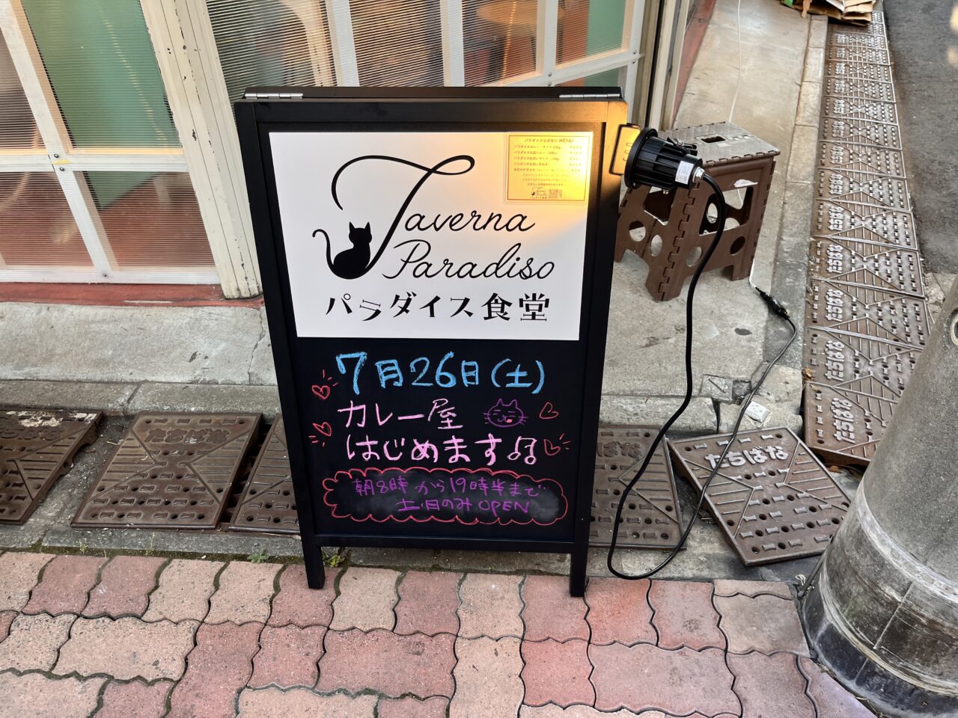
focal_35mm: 26
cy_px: 359
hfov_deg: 67.3
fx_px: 720
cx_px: 479
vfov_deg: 53.1
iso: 40
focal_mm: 5.1
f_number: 1.6
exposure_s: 1/100
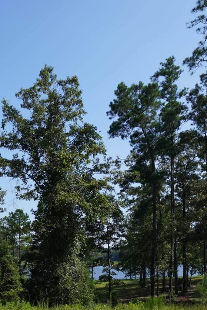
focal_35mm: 44
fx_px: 379
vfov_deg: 41.5
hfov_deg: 29.7
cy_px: 270
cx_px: 37
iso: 100
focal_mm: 16
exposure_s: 1/500
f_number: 5.6
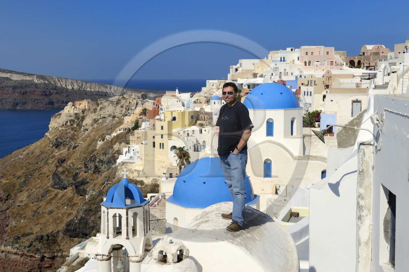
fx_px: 545
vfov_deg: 28.0
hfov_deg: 41.1
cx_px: 204
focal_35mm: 48
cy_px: 136
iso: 100
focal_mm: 48
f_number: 10
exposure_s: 1/320
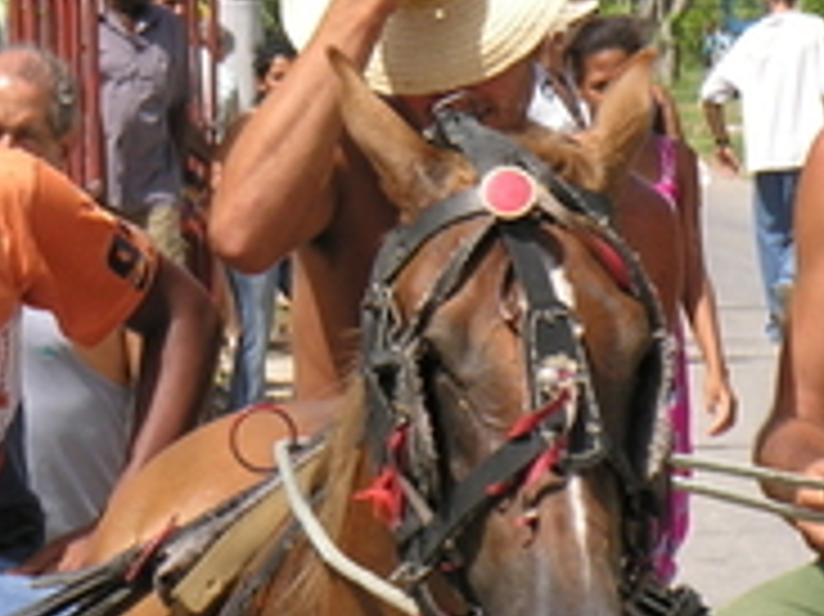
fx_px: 14297
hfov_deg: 3.3
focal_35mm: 601
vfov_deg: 2.5
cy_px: 173
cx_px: -63
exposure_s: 1/156
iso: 50
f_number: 6.2
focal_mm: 40
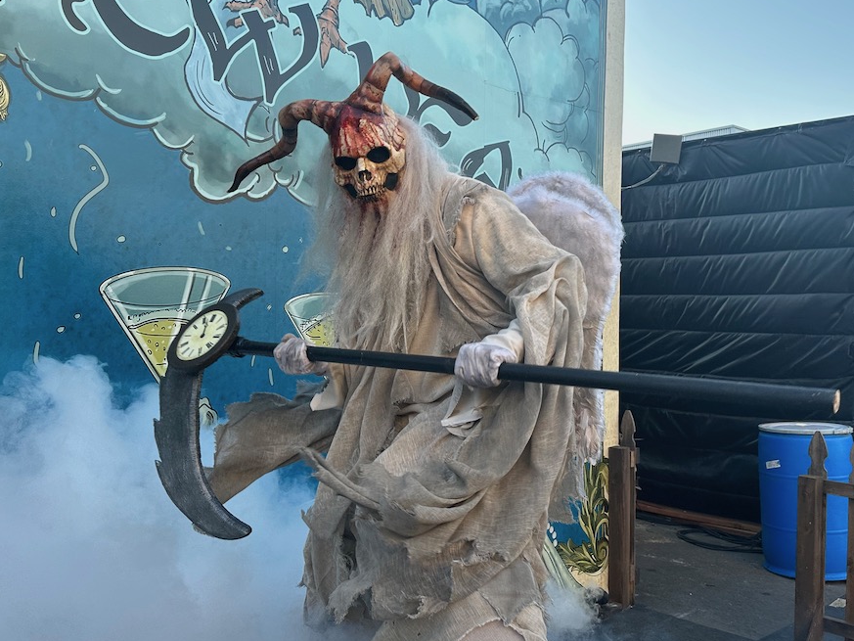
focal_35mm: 33
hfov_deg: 55.3
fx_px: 814
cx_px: 445
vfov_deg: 42.9
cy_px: 302
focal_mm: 6.86
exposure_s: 1/458
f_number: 1.78
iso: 80
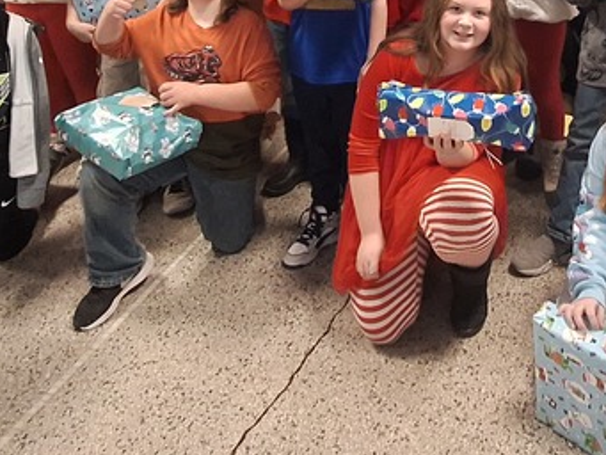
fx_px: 683
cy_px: -103
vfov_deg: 30.7
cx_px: 437
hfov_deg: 46.5
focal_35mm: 39
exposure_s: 1/24
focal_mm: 1.74
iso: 400
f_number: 2.2
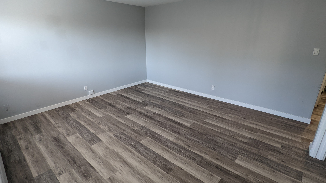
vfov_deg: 61.0
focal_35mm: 18
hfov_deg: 92.6
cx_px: 159
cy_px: 89
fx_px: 156
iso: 196
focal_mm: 2.35
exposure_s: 1/110
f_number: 2.2
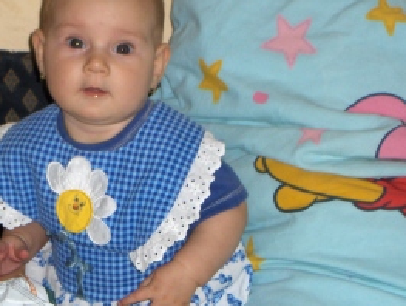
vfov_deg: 9.7
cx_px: 73
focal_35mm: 154
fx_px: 1809
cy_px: 124
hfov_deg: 12.7
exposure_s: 1/125
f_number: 4.4
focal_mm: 14.6
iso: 100
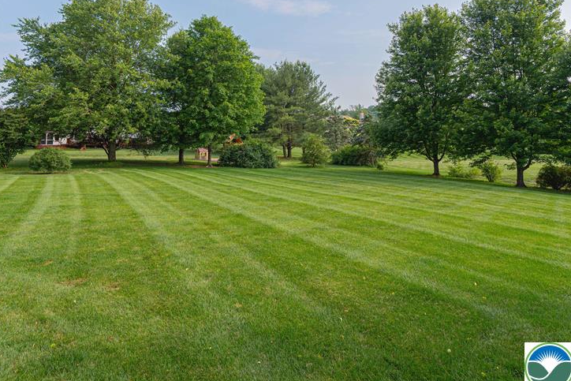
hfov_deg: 73.7
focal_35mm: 24
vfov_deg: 51.7
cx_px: 267
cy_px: 113
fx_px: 381
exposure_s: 1/4000
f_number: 8
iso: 320
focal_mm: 16
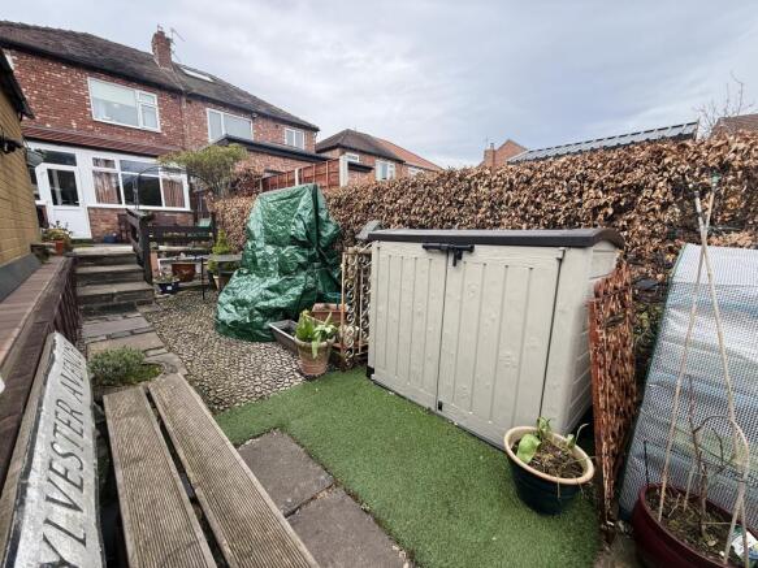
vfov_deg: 85.7
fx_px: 307
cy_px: 284
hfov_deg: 102.1
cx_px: 379
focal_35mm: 14
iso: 64
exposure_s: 1/359
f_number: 2.2
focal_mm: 2.22
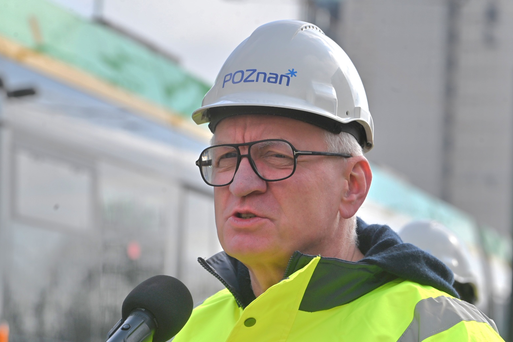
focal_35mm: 152
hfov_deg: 13.5
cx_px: 257
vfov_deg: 9.0
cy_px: 169
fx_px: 2166
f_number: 8
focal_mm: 145
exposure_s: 1/400
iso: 100
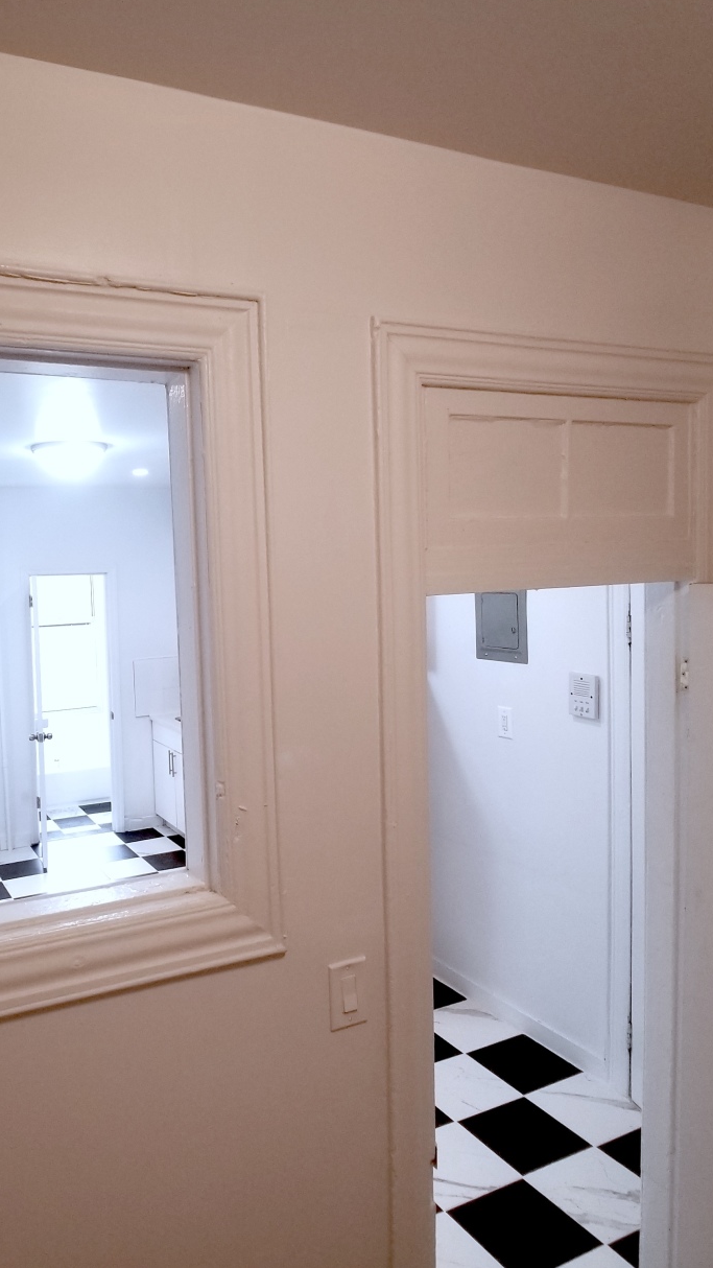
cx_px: 197
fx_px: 1277
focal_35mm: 38
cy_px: 633
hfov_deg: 30.8
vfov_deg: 52.8
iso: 100
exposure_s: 1/60
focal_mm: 4.3
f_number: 1.7
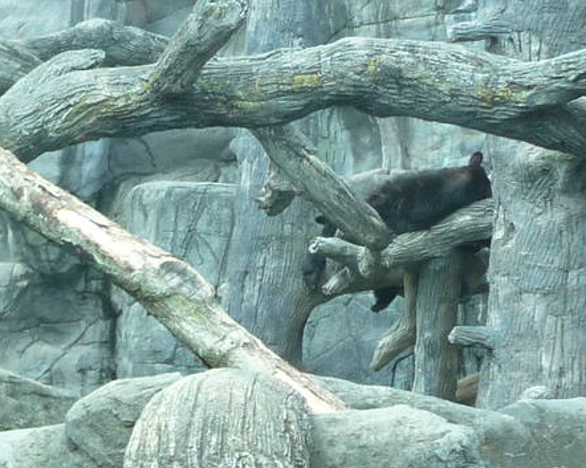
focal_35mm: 99
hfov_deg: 16.8
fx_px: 1716
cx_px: -396
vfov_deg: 15.2
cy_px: 476
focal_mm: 4.7
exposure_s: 1/60
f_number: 3.3
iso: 100
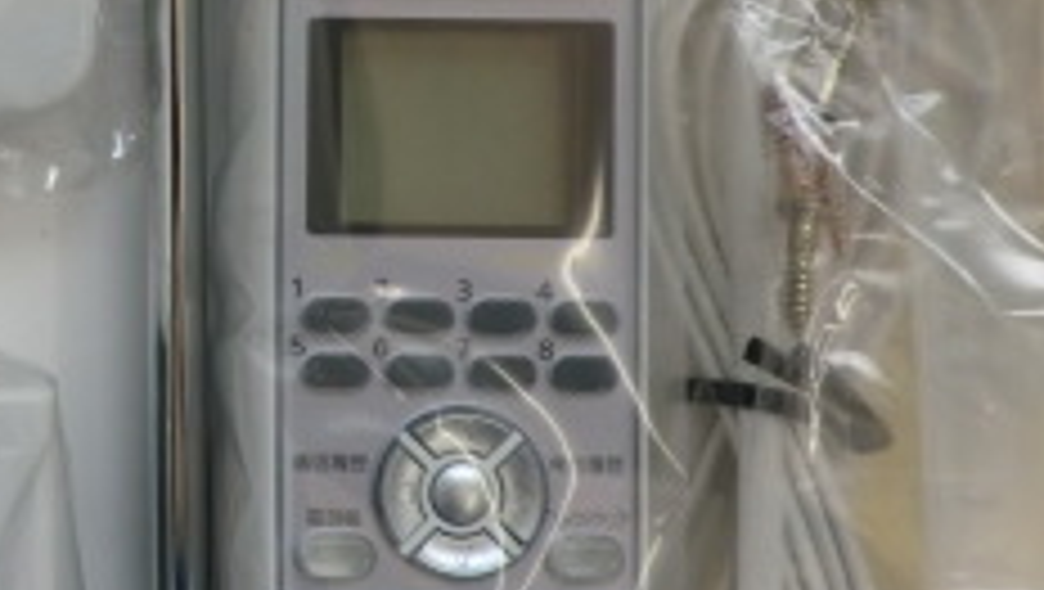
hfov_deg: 24.8
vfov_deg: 15.4
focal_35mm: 78
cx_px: -176
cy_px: 104
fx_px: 2161
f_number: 2.8
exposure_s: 1/60
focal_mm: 4.7
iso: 50
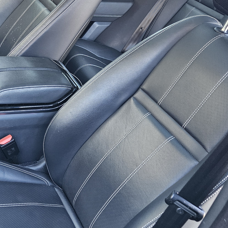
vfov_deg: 34.7
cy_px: 110
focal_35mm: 49
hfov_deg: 33.8
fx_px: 365
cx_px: 51
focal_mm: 5.4
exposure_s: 1/120
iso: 500
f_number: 1.8
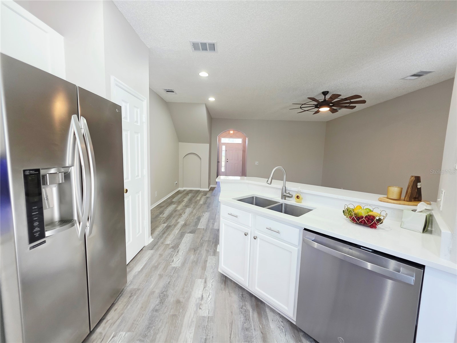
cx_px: 228
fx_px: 172
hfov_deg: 106.2
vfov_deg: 89.9
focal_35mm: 13
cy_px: 172
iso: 200
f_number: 1.9
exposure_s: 1/60
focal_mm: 2.2
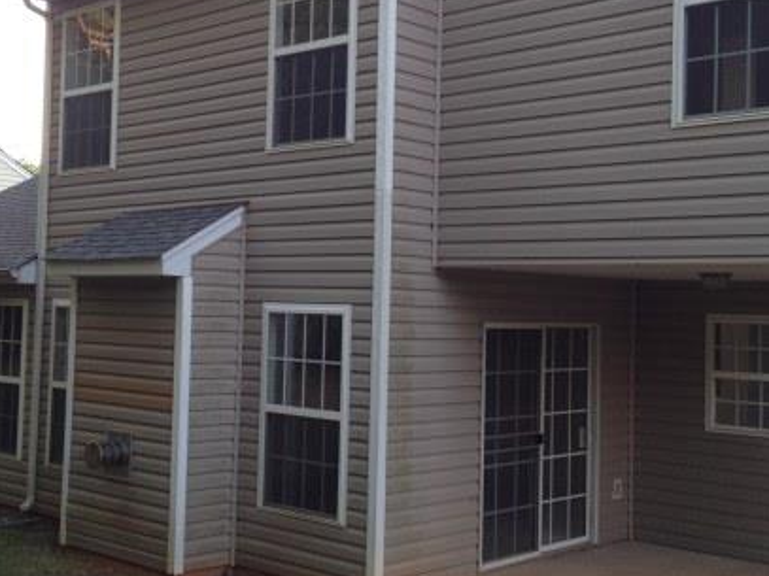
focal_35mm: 55
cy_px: 249
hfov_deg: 34.9
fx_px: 1221
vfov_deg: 26.5
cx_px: 325
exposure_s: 1/60
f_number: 2.4
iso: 50
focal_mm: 4.28
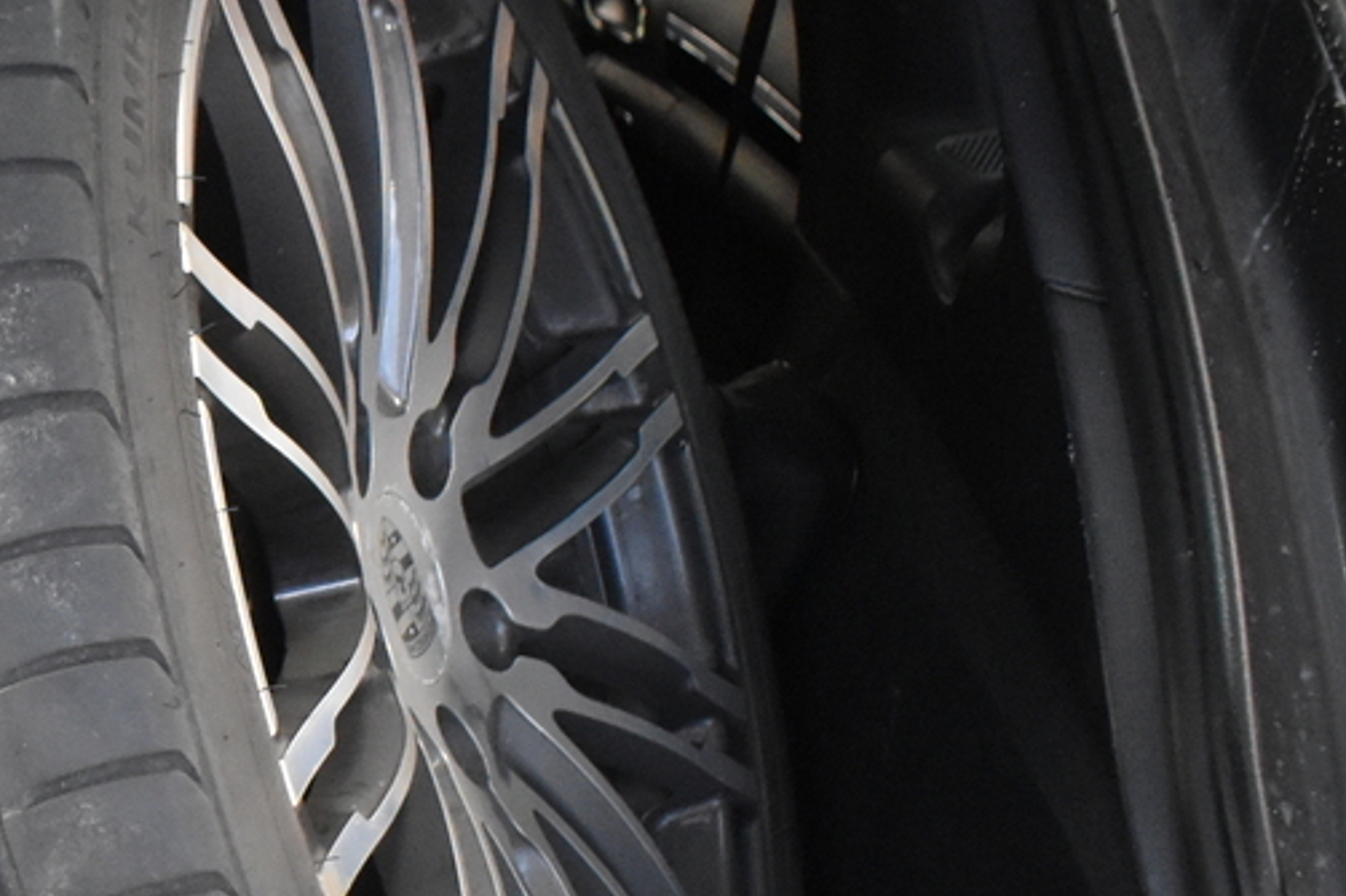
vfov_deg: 15.5
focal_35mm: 87
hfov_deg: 21.0
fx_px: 3252
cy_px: 840
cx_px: -458
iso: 3200
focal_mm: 18
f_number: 3.5
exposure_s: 1/60
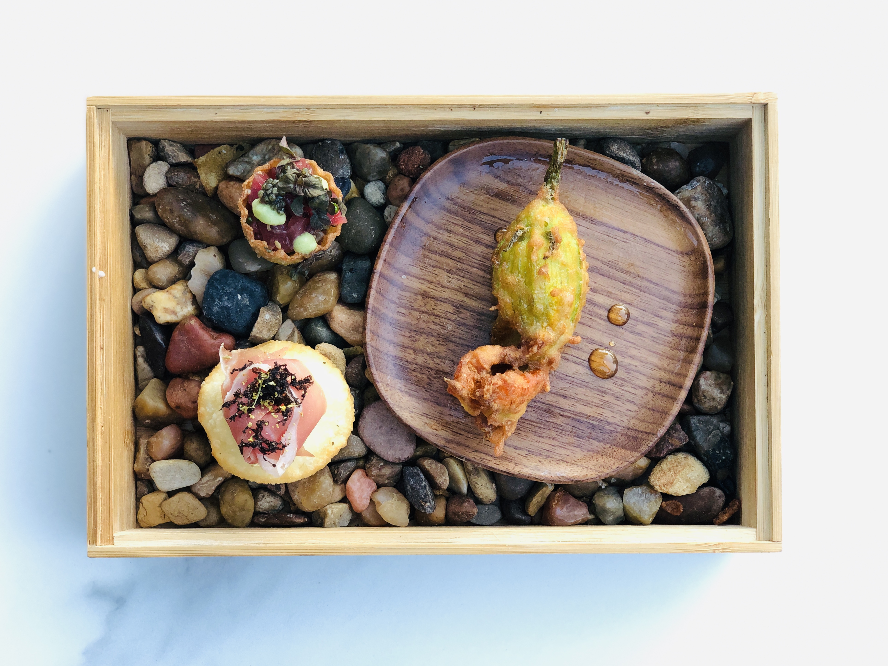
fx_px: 1334
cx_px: 444
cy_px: 333
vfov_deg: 28.0
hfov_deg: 36.8
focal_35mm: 52
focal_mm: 6
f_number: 2.4
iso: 80
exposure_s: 1/60
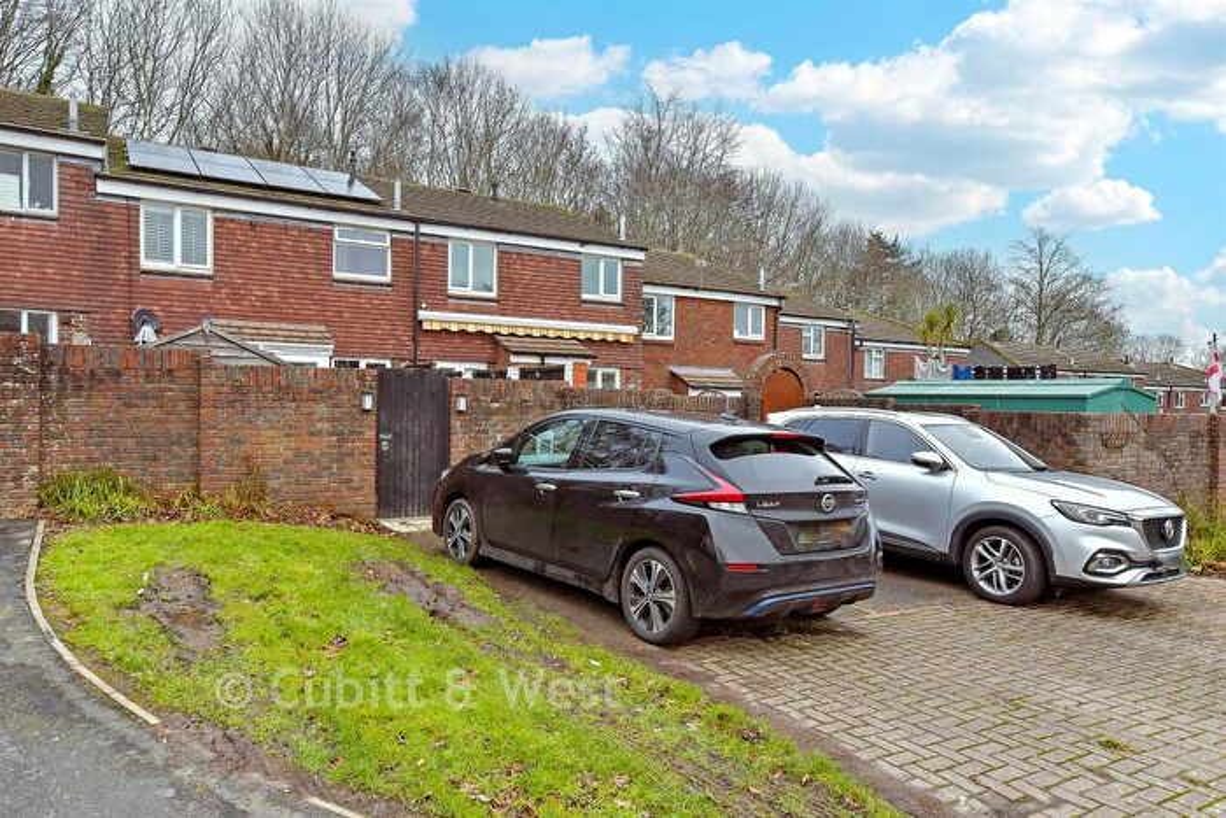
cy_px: 409
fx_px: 817
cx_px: 613
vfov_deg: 53.2
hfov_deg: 73.7
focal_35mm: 24
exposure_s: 1/320
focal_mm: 16
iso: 500
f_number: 7.1
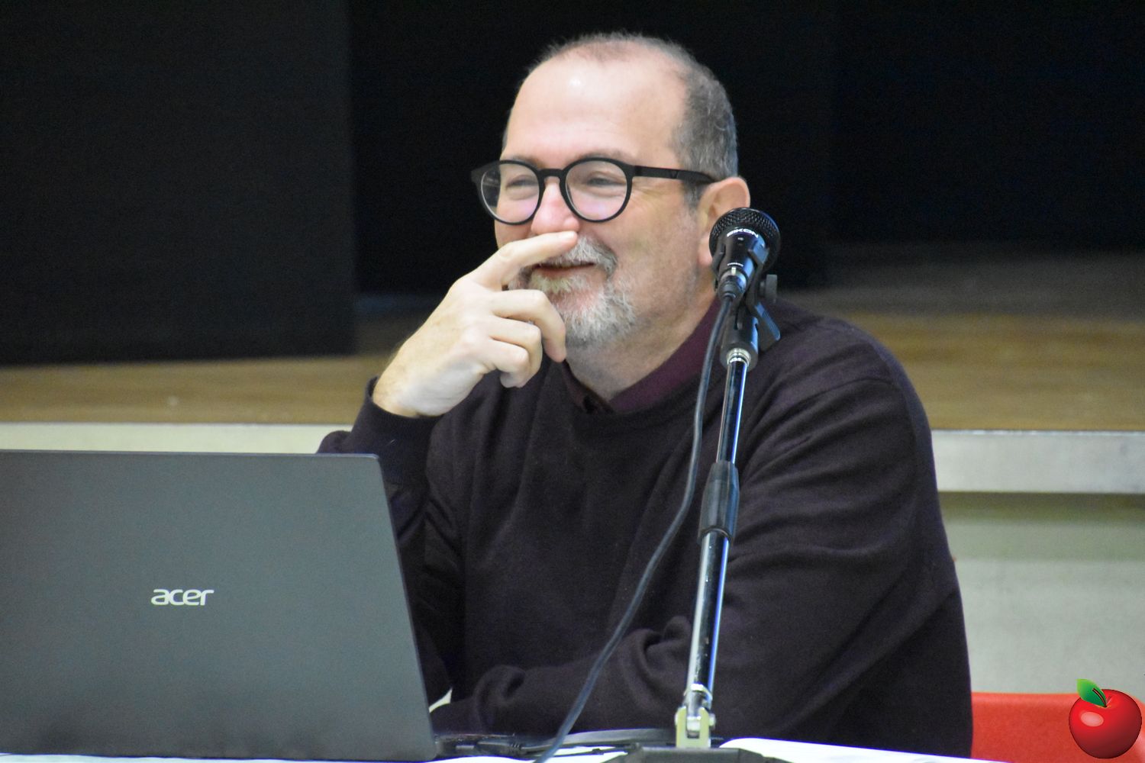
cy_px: 382
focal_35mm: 315
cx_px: 572
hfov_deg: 6.5
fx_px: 10018
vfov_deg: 4.4
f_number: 6.3
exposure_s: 1/60
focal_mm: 210
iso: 12800
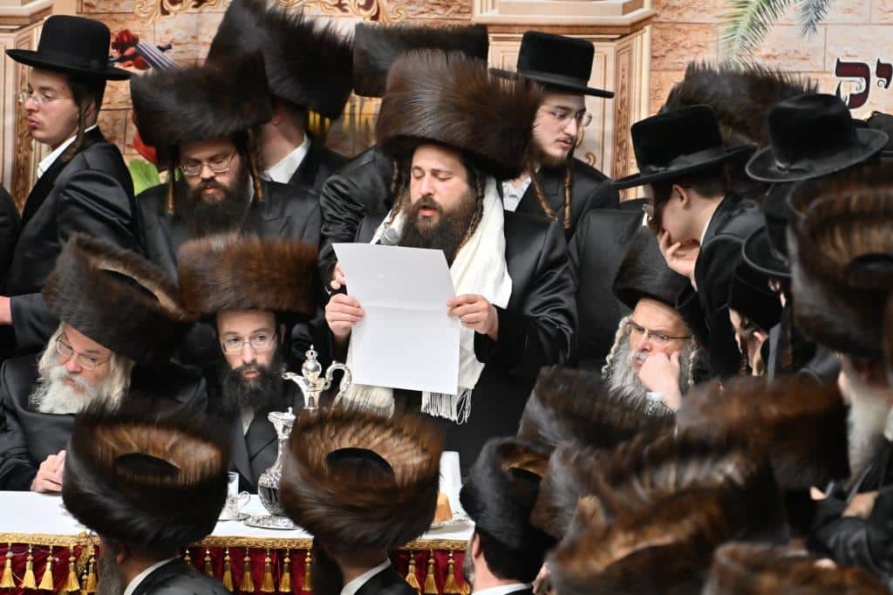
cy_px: 298
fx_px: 7439
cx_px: 446
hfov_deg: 6.9
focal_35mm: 300
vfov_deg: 4.6
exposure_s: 1/160
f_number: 2.8
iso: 500
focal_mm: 200
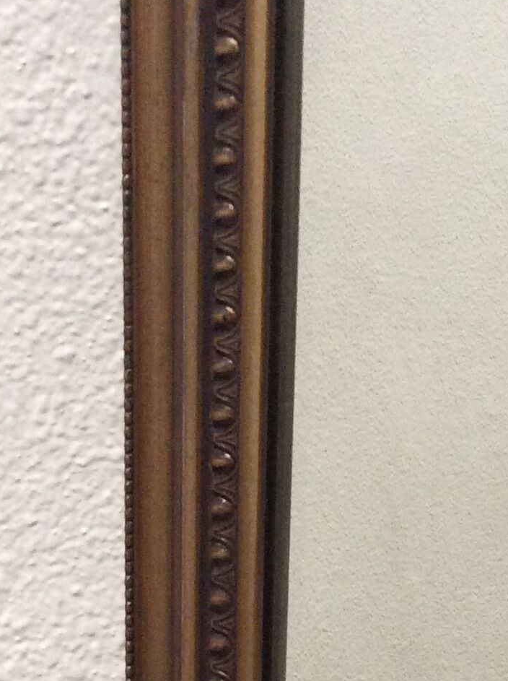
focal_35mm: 88
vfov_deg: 21.9
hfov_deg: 16.6
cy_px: 591
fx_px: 1727
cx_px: 413
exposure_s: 1/25
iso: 250
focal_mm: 3.3
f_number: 2.4
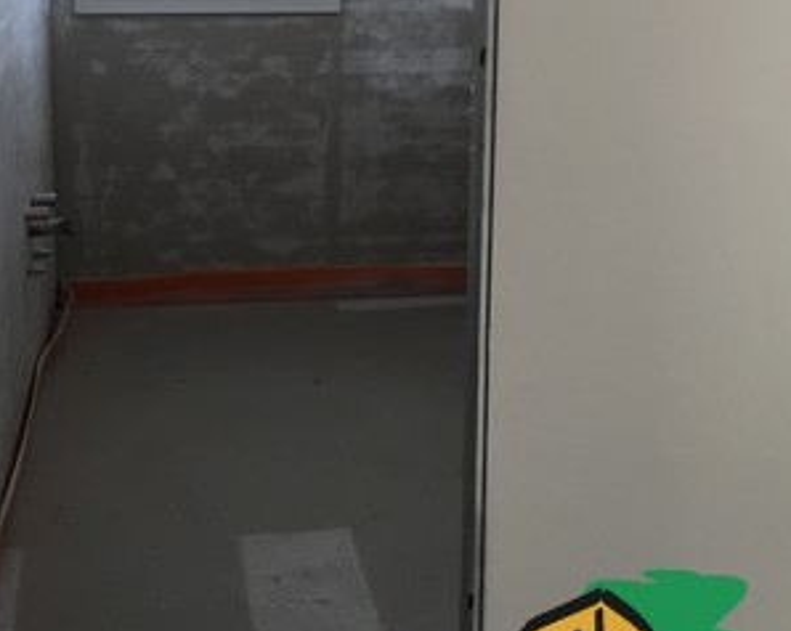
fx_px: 1334
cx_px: 358
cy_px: 69
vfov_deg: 25.8
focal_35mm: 57
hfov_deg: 33.0
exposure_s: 1/100
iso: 50
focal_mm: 4.15
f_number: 2.2
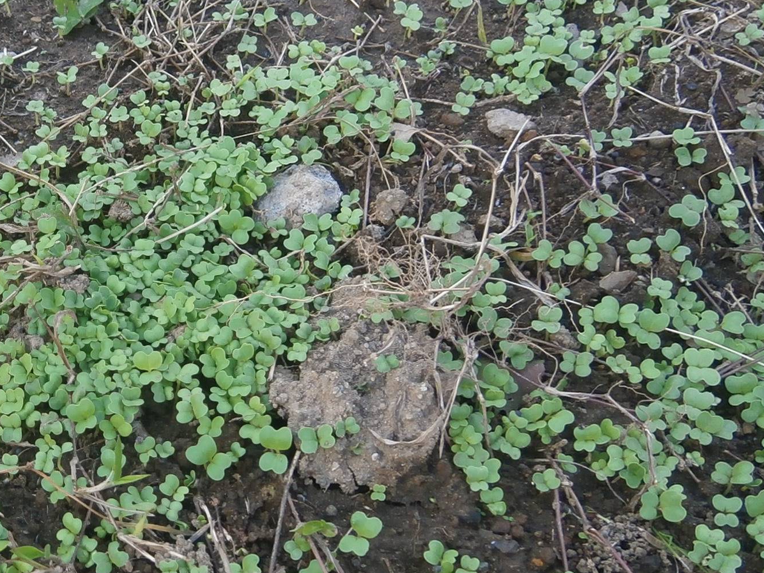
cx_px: 87
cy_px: 363
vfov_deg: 29.0
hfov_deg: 36.0
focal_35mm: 50
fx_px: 1103
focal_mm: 4.7
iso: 80
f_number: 2.8
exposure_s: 1/60
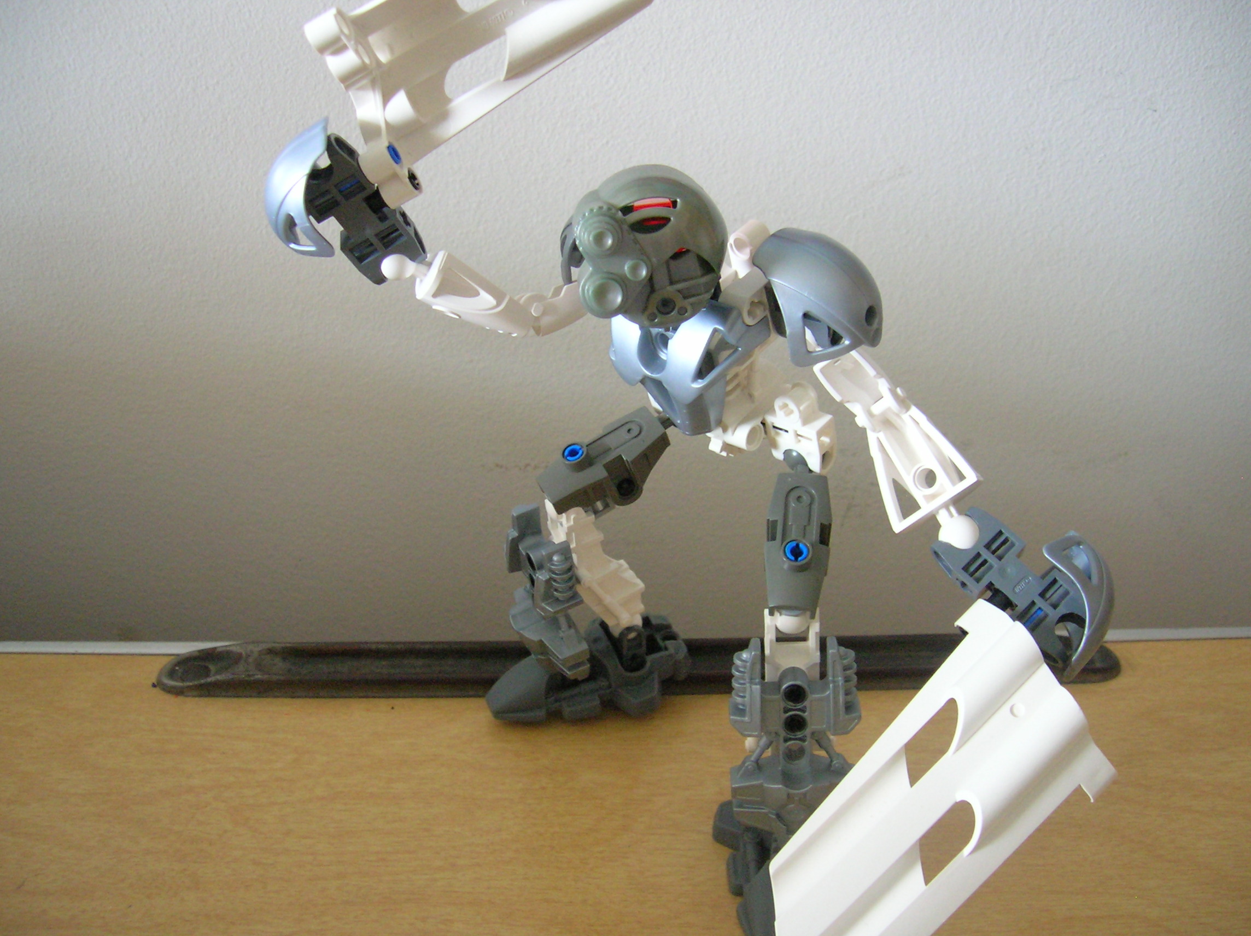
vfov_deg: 41.7
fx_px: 1228
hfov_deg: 54.0
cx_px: 626
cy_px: 468
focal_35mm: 34
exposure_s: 1.14
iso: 200
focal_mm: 5.7
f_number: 2.9
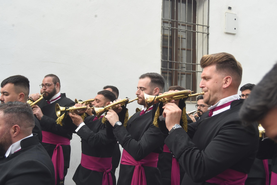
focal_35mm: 52
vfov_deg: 26.0
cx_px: 138
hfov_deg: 38.2
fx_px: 400
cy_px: 92
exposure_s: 1/250
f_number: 9
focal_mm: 52
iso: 900
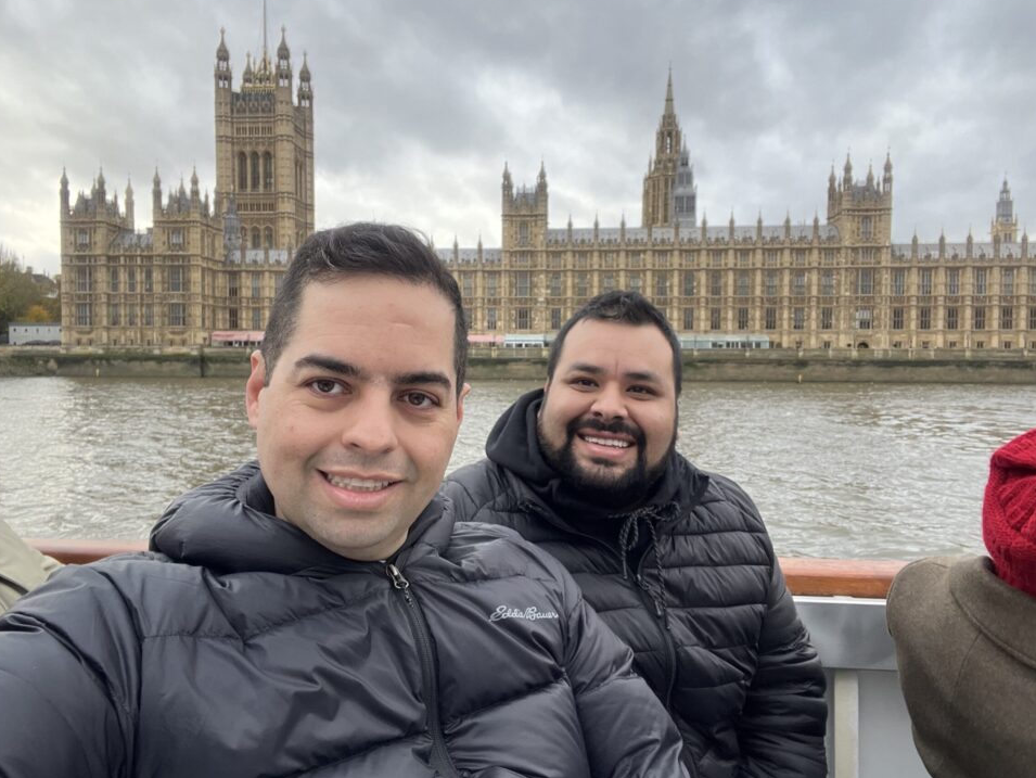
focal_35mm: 26
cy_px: 388
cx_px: 504
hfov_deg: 67.3
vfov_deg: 53.1
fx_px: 778
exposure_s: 1/121
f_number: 2.2
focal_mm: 2.71
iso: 40
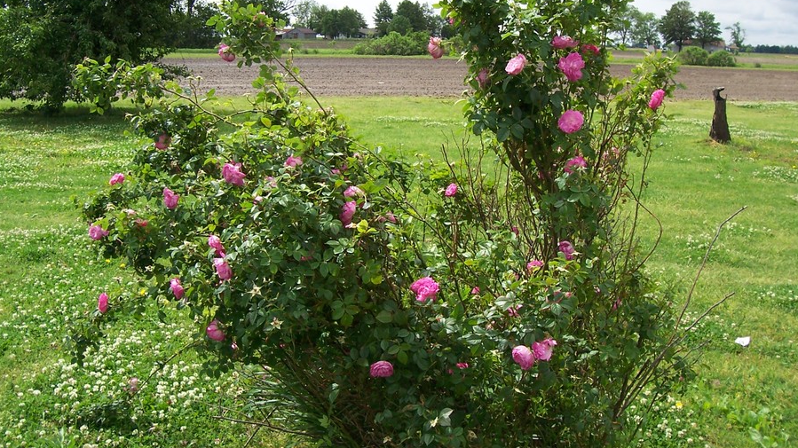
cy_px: 208
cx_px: 391
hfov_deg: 52.8
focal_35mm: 38
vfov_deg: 31.2
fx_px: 804
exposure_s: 1/350
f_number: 5.6
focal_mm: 5.6
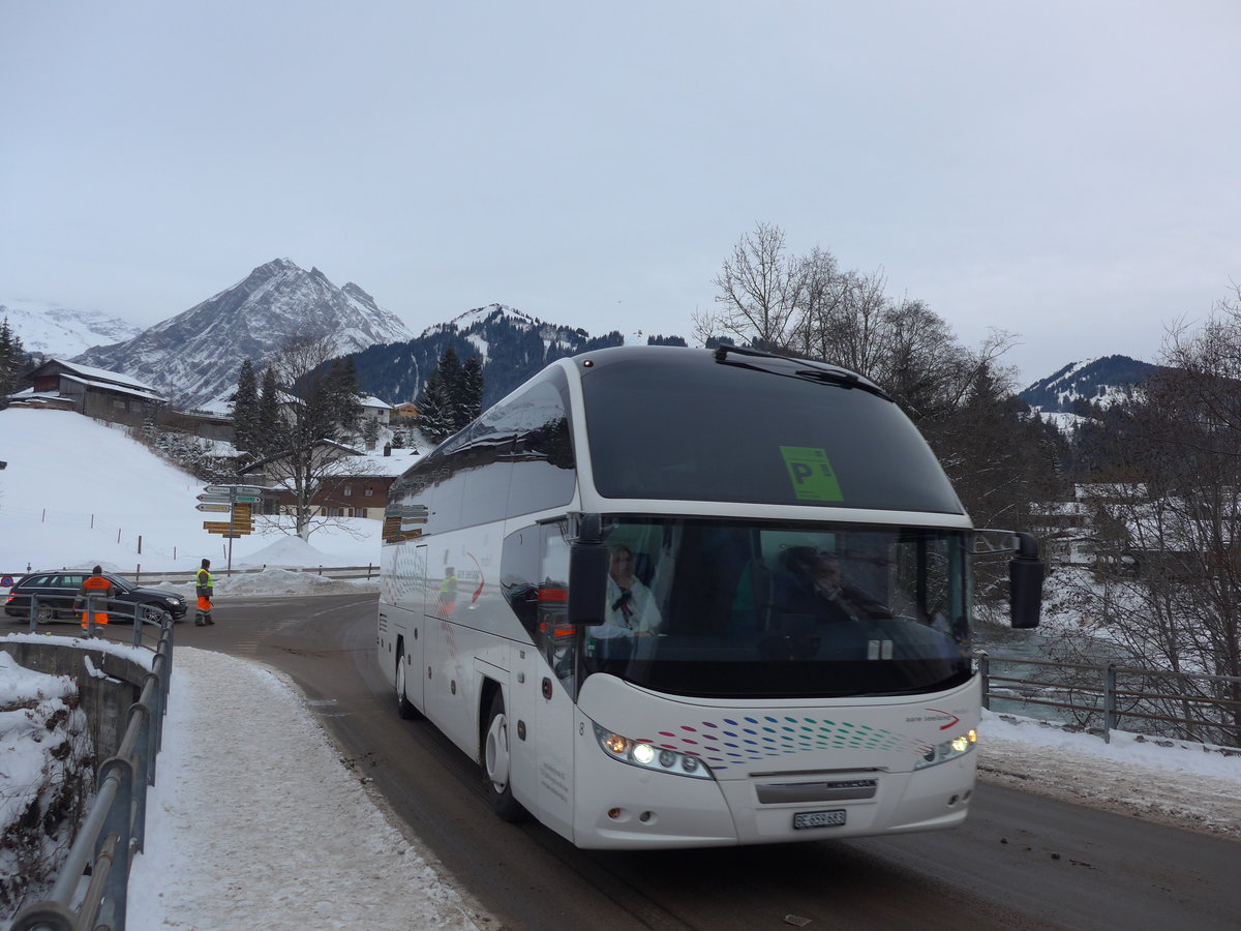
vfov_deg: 48.2
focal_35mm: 29
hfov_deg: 61.7
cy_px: 466
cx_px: 620
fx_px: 1040
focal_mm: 6
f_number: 2.8
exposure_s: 1/250
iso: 100
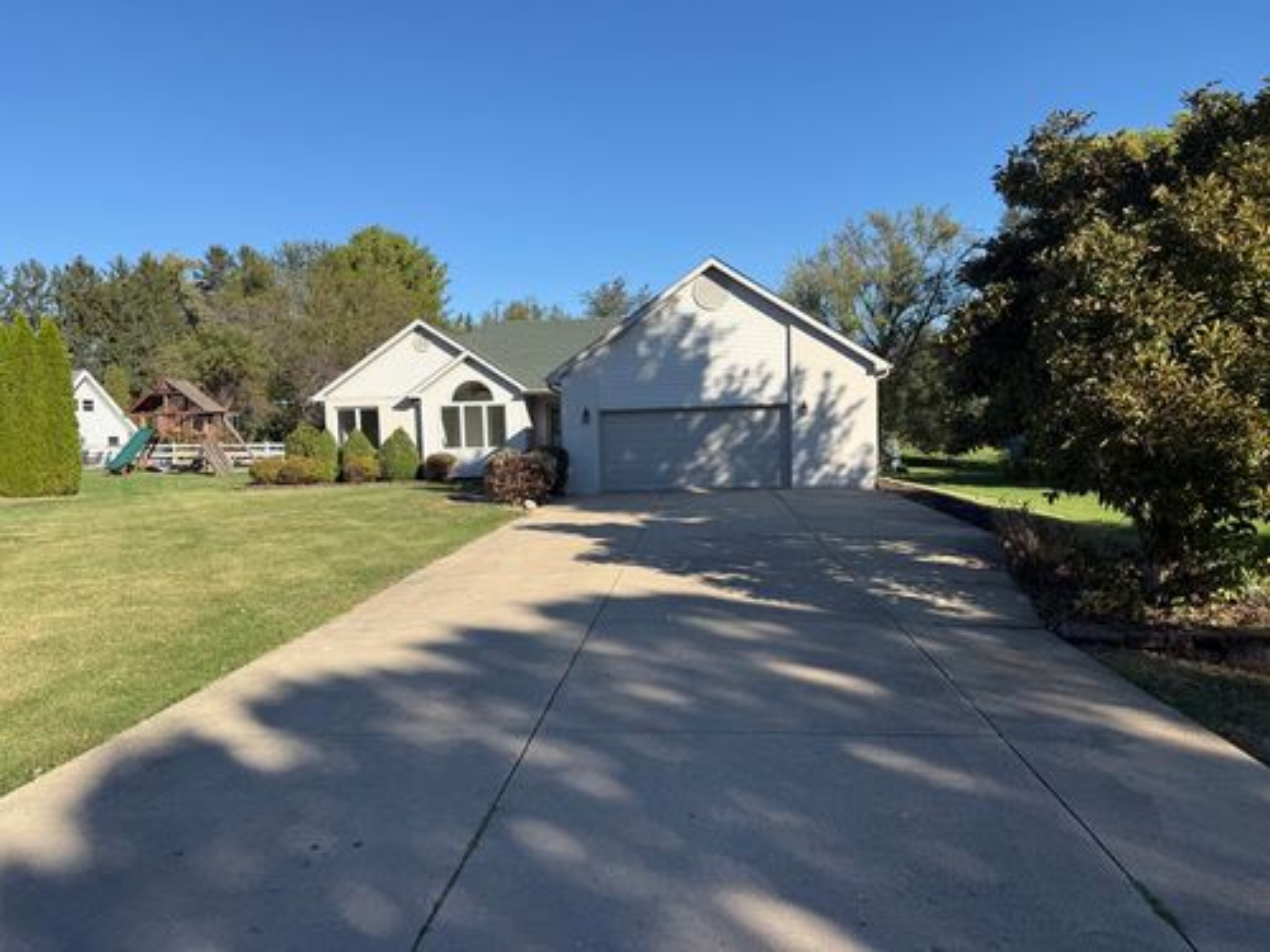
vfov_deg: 56.8
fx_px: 881
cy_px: 476
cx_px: 635
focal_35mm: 24
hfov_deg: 71.6
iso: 80
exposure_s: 1/3425
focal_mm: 6.76
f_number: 1.78
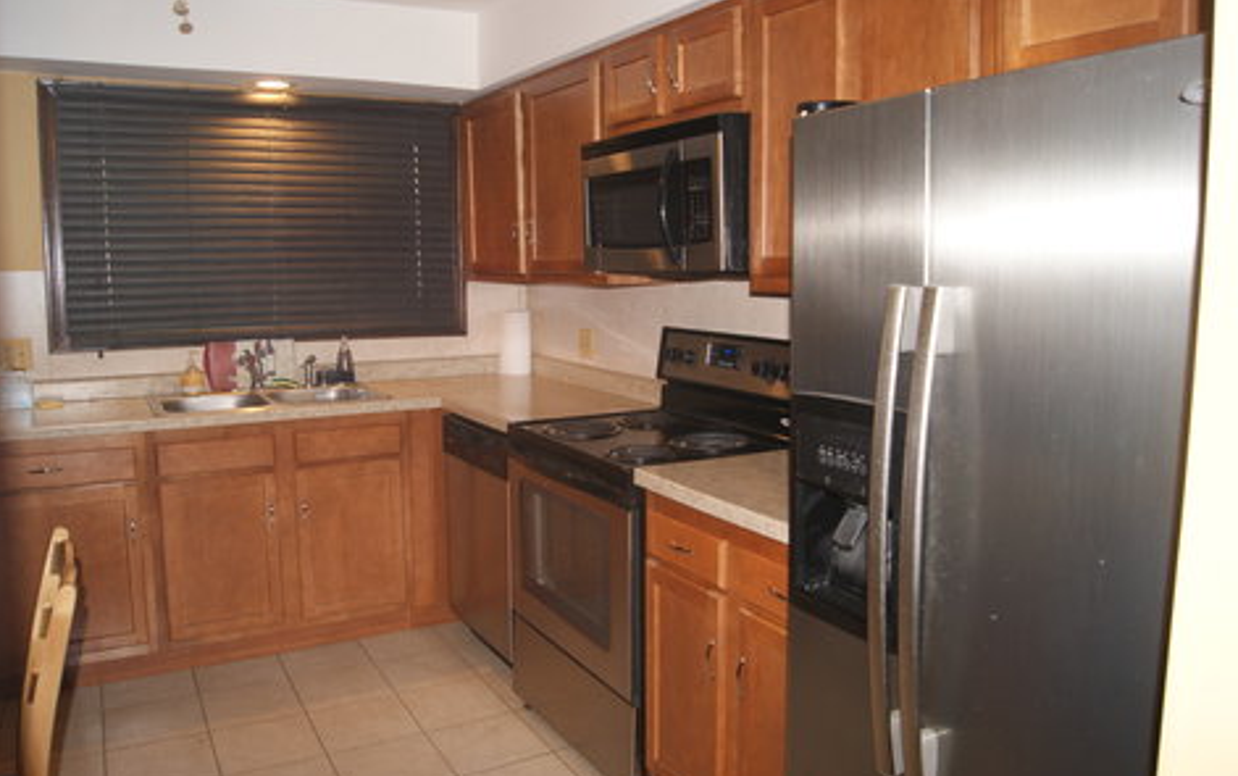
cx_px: 610
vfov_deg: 44.6
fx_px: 945
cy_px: 370
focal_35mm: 28
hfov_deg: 66.4
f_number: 5.6
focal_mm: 18
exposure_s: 1/60
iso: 400
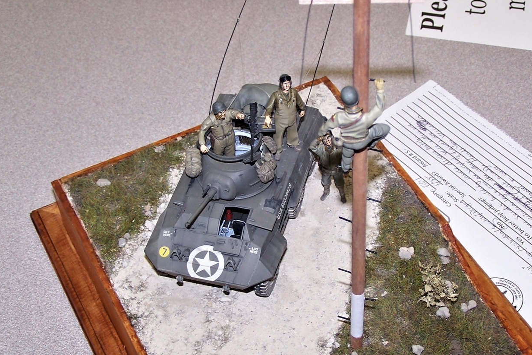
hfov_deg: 36.2
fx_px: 813
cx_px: 274
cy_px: 158
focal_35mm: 55
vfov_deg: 24.6
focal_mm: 8.5
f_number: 3
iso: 80
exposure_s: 1/60
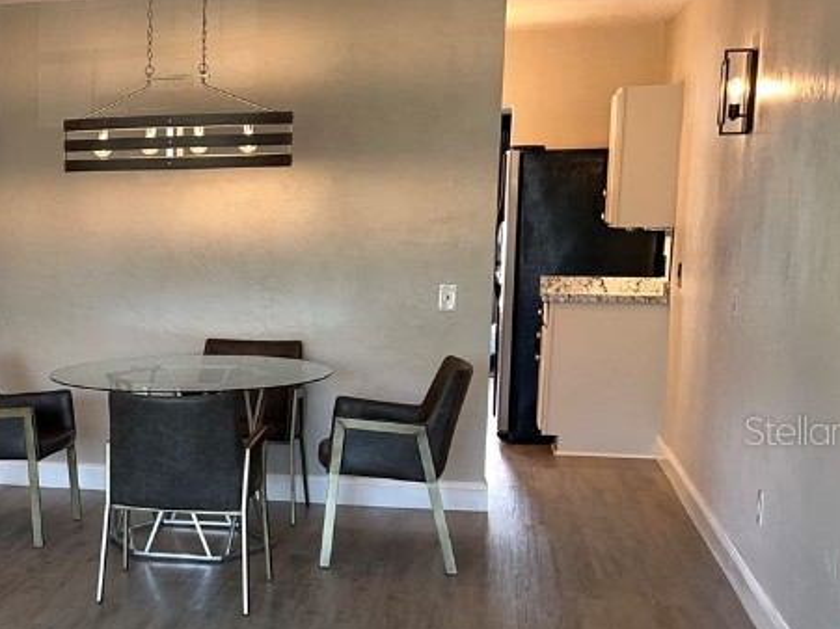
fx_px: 1431
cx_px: -34
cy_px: 430
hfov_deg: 30.1
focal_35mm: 59
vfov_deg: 24.7
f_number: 1.5
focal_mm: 5.7
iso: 32
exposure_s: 1/32
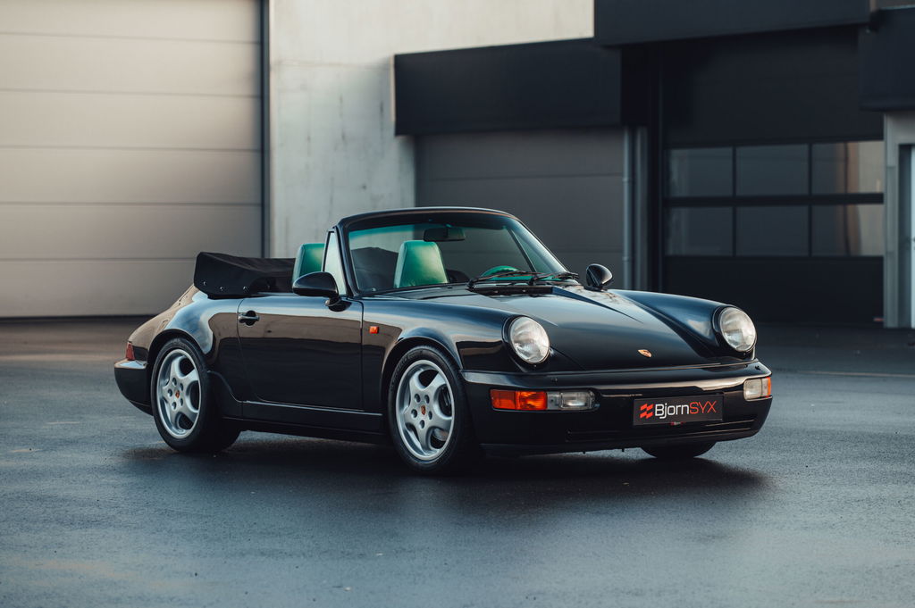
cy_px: 304
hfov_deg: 16.4
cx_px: 458
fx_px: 3174
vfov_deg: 10.9
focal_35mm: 125
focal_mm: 125
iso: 100
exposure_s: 1/80
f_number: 4.5
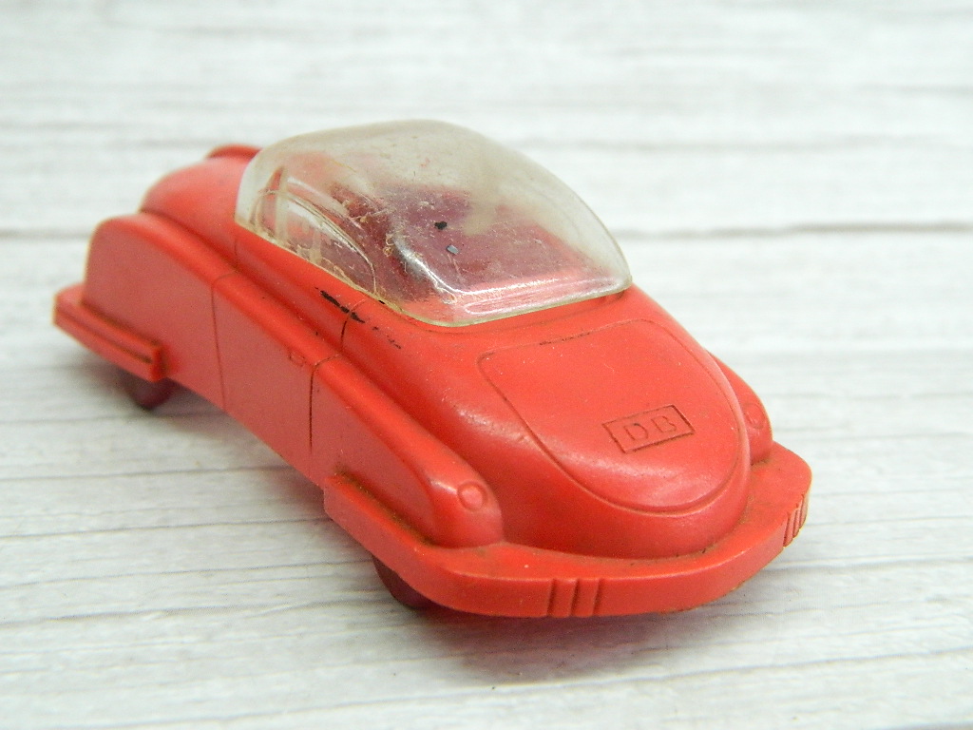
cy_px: 365
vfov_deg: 25.7
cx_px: 486
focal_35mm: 57
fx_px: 1602
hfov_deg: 33.8
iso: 400
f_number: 3.8
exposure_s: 1/100
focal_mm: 10.2
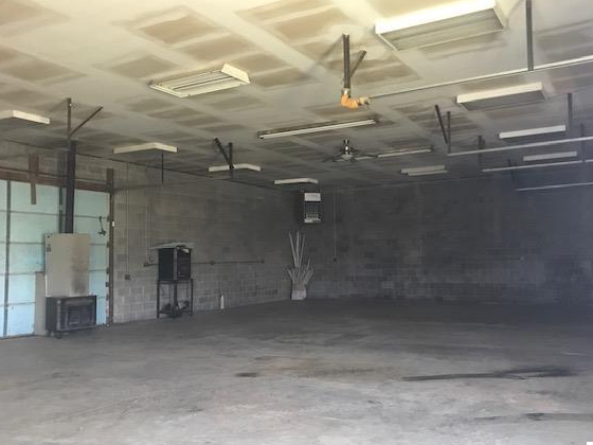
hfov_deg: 56.7
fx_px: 548
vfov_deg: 44.2
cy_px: 230
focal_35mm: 32
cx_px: 333
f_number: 1.8
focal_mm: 3.99
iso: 100
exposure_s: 1/13
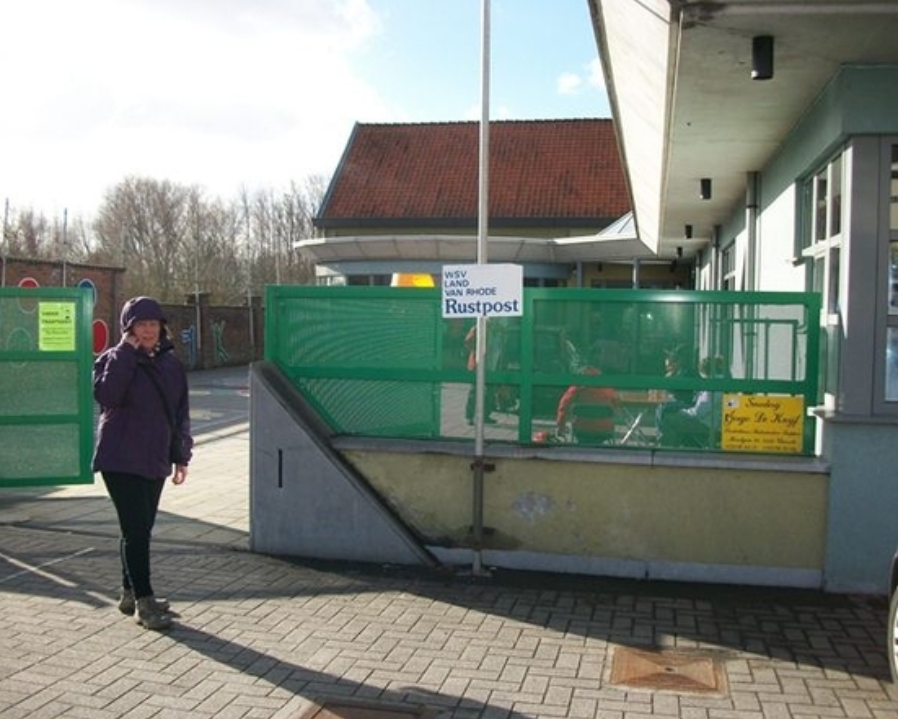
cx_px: 435
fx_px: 904
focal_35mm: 34
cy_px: 364
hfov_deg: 52.8
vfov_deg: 43.4
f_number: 2.9
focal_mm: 5.7
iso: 80
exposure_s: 1/640
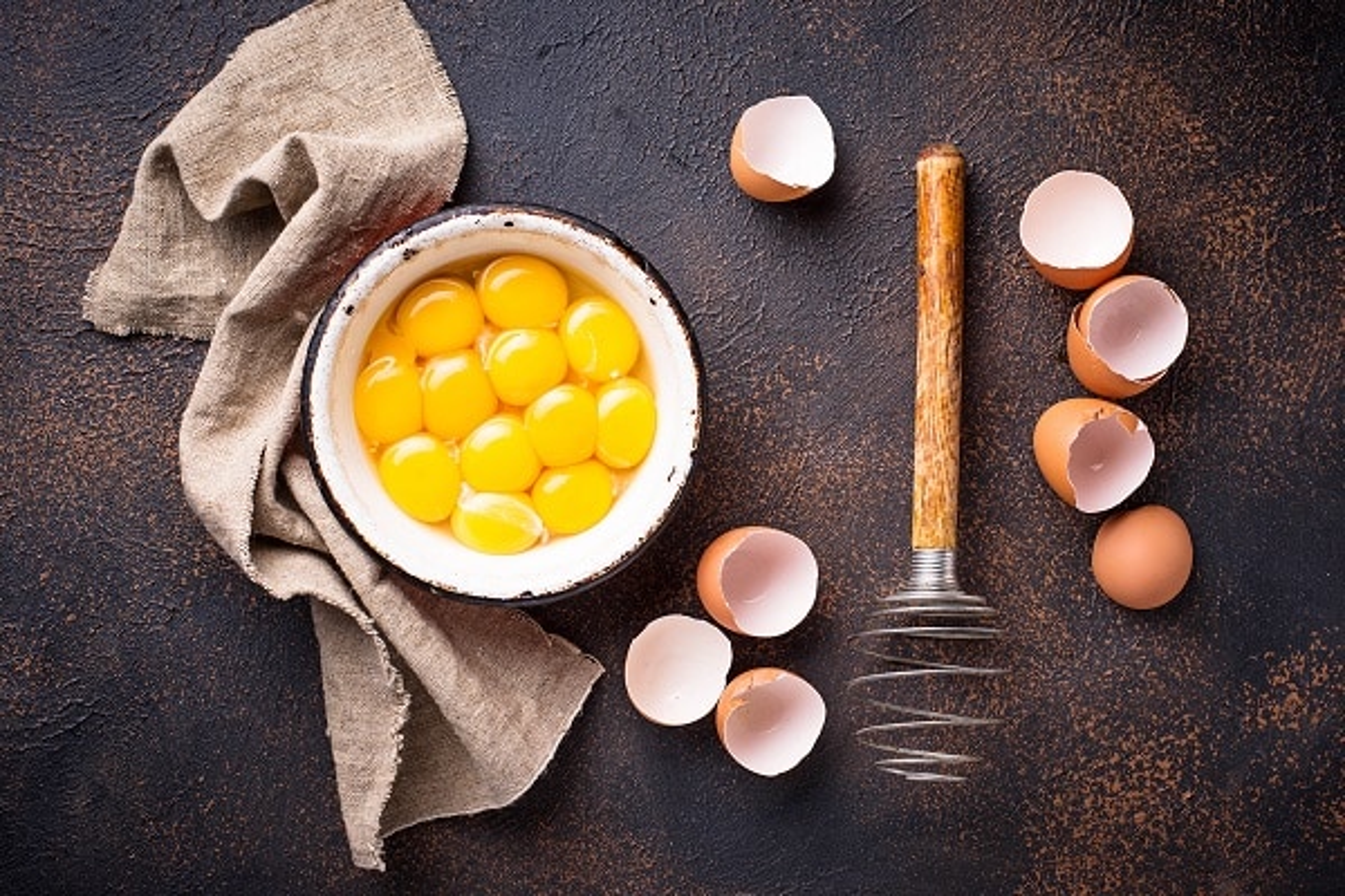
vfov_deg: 27.0
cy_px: 448
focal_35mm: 50
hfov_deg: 39.6
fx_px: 1868
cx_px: 672
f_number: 9
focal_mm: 50
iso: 100
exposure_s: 1/100
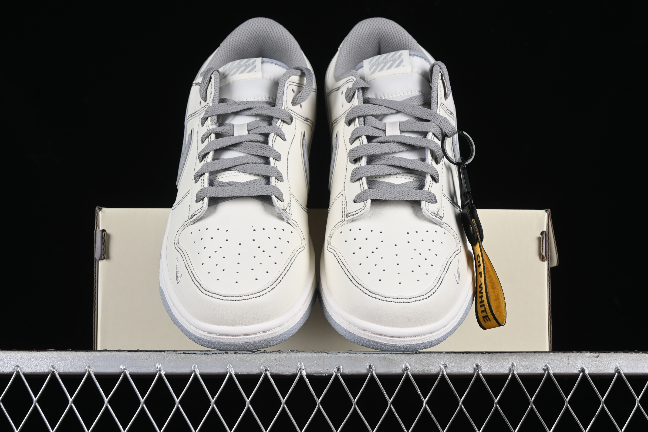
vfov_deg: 18.2
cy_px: 216
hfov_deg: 27.0
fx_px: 1350
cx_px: 324
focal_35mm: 75
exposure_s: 1/80
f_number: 8
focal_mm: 50
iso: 160
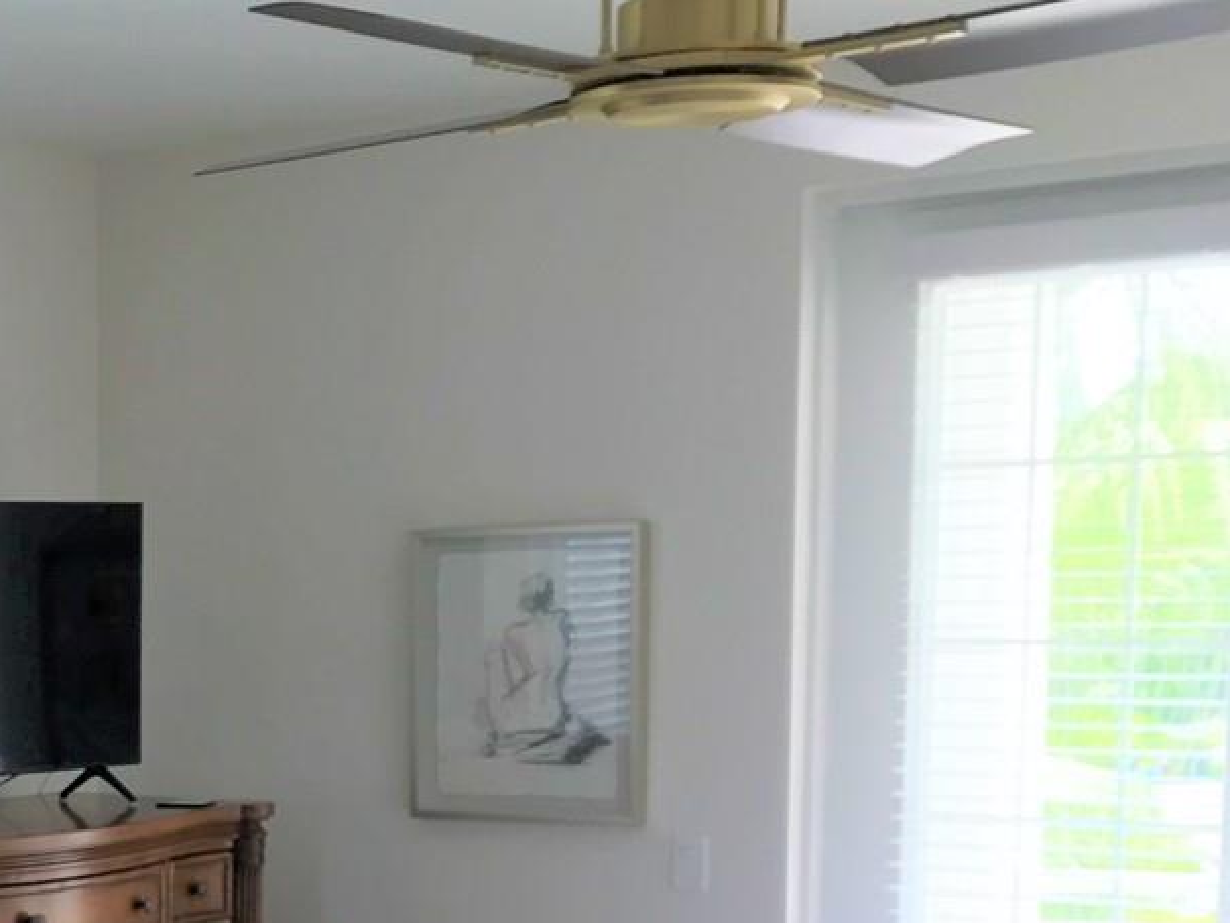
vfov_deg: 19.3
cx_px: -199
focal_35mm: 74
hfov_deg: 24.2
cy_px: 958
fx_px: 2630
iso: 32
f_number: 1.8
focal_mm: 3.99
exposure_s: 1/120
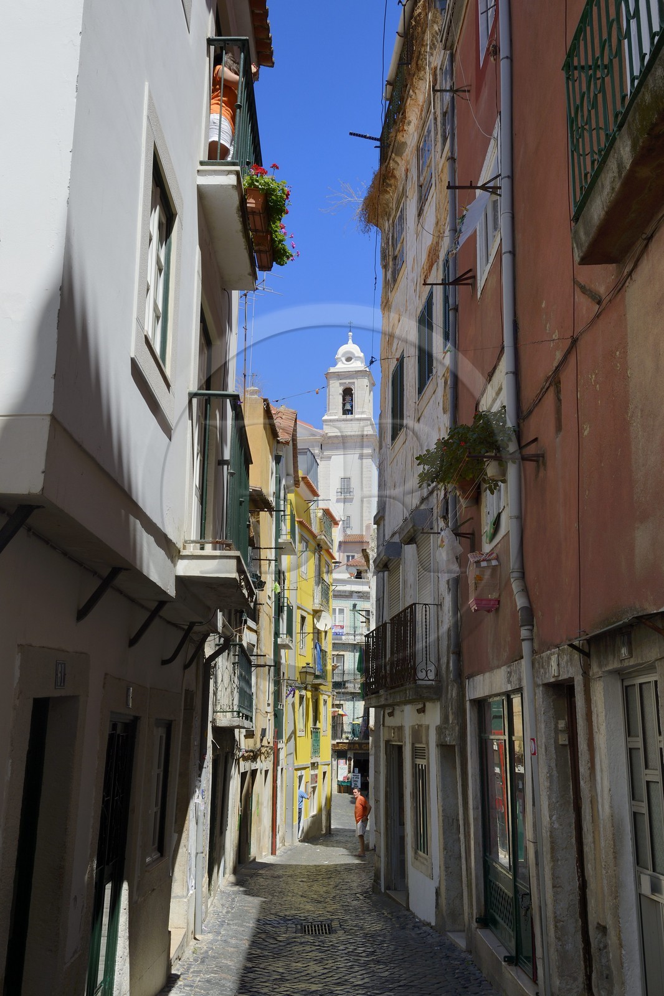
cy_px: 498
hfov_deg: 38.9
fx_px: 941
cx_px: 332
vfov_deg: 55.8
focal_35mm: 34
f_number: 14
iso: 200
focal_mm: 34
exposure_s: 1/200
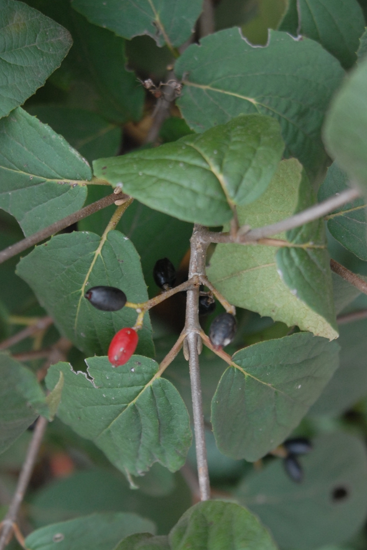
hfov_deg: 14.3
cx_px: 160
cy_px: 311
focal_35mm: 96
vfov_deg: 21.3
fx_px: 1461
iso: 400
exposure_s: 1/50
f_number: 4.5
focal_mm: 55
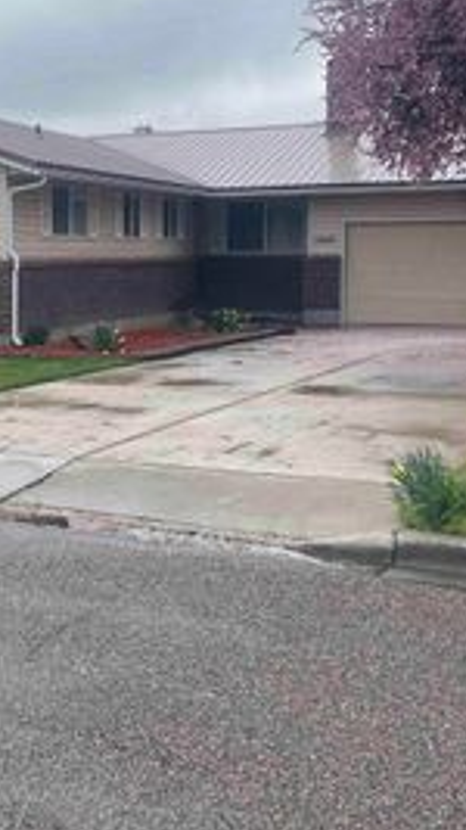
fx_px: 1165
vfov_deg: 39.1
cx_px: 75
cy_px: 344
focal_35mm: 53
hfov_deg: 22.2
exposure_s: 1/2618
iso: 32
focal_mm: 4.2
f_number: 1.6
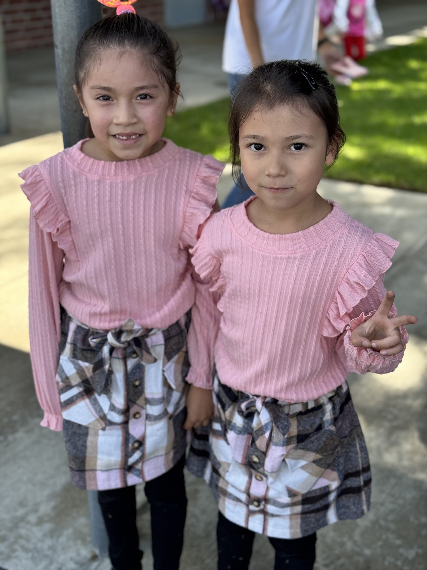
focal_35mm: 48
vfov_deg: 39.7
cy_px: 285
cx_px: 214
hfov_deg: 30.3
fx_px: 789
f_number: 1.78
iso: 64
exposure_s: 1/604
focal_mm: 6.76
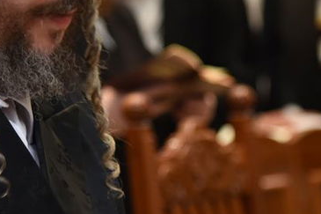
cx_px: 69
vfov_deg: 4.2
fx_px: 2941
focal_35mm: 330
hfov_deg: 6.2
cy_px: 7
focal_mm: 86
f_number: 4
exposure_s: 1/100
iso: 1000
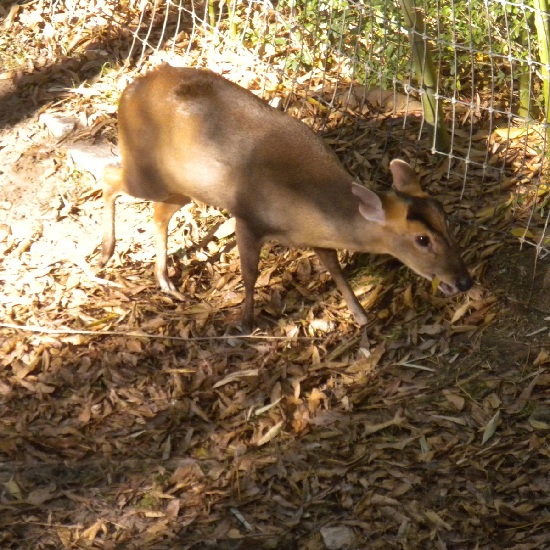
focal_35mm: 281
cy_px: 275
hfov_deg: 6.2
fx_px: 5051
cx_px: 204
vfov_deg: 6.2
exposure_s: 1/307
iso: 464
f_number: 5.2
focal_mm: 42.1
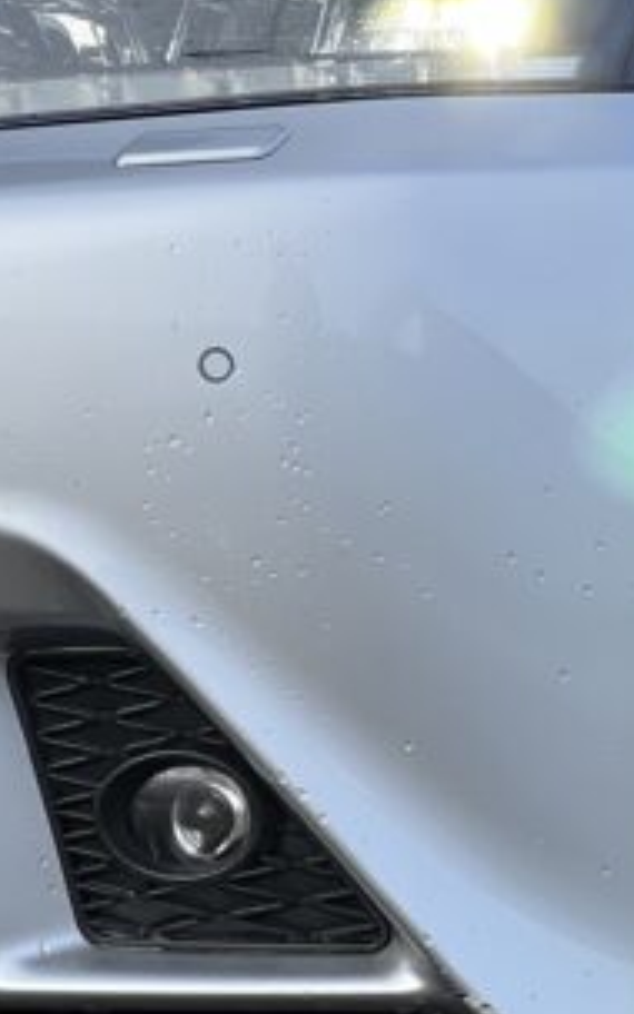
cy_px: 270
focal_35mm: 215
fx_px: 5944
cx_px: 571
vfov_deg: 9.7
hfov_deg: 6.1
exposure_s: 1/203
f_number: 2.8
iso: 25
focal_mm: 9
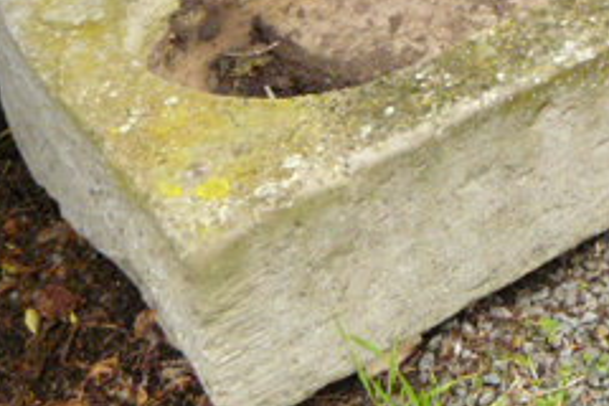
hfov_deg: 19.2
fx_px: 1692
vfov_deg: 13.3
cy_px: -96
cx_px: 736
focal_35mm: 100
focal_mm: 6
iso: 400
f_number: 3.6
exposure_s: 1/100
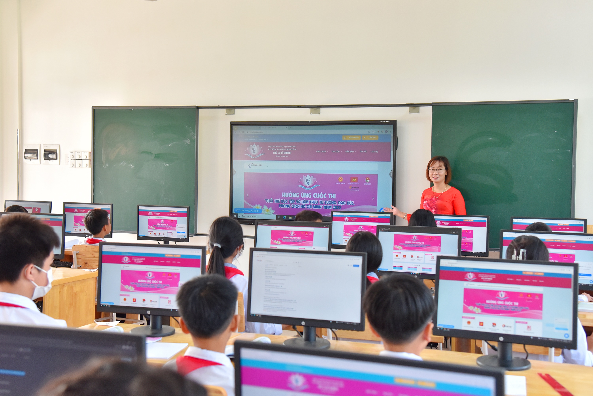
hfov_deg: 41.1
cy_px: 198
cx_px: 296
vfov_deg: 28.1
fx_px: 791
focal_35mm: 48
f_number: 5
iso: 1600
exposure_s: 1/320
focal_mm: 48
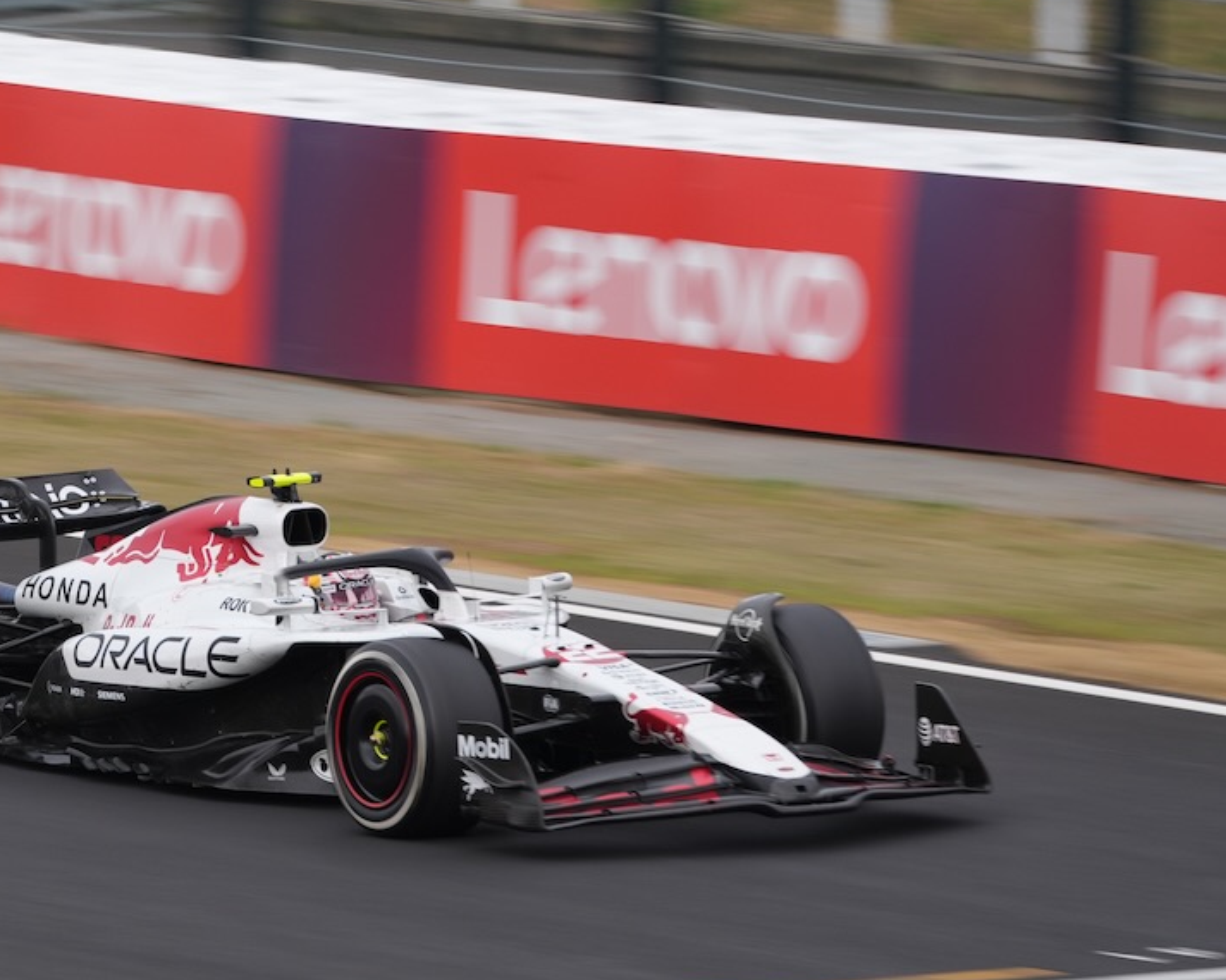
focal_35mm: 237
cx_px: 466
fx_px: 8597
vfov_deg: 6.5
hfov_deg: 8.2
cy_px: 493
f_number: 5.6
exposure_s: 1/250
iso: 400
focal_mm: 200
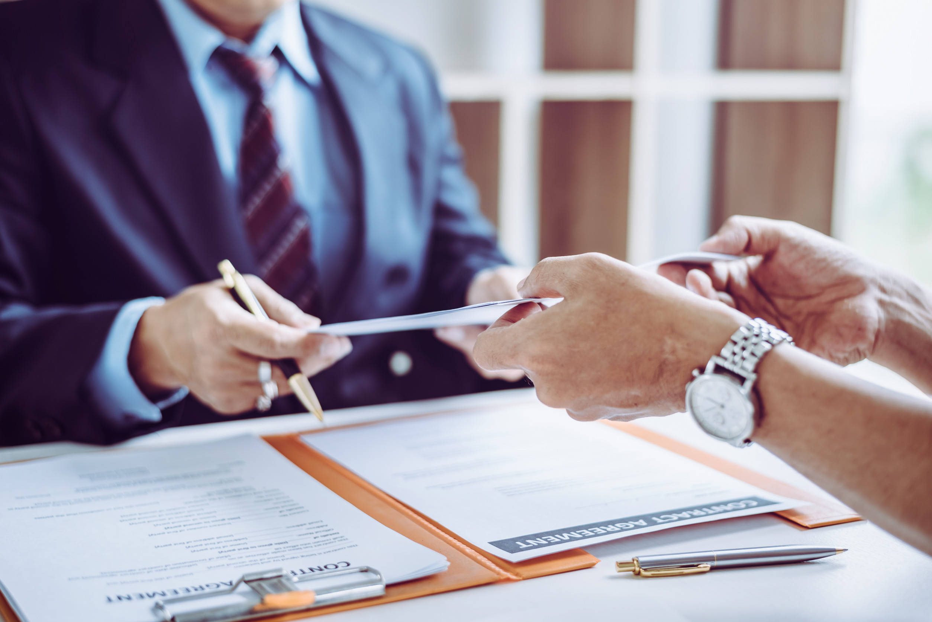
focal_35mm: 50
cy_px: 311
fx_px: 1295
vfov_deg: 27.0
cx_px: 466
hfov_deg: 39.6
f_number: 2.8
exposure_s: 1/160
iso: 200
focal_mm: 50
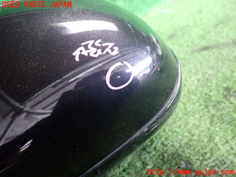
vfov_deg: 46.8
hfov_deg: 60.0
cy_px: 88
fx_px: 205
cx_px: 118
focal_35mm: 30
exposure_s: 1/30
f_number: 2.3
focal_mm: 5.4
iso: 500
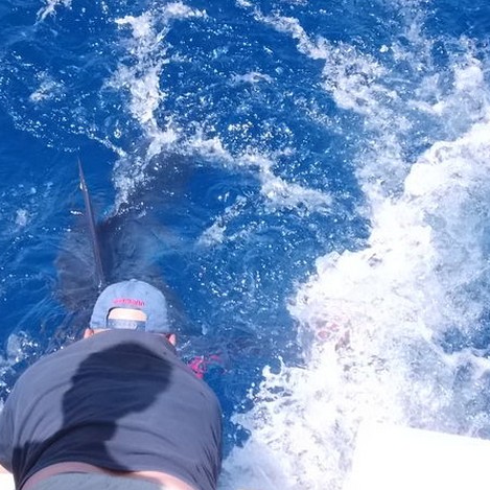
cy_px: 246
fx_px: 2146
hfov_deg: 13.0
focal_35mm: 134
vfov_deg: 13.0
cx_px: 187
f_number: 5.8
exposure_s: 1/500
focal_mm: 16
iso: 320
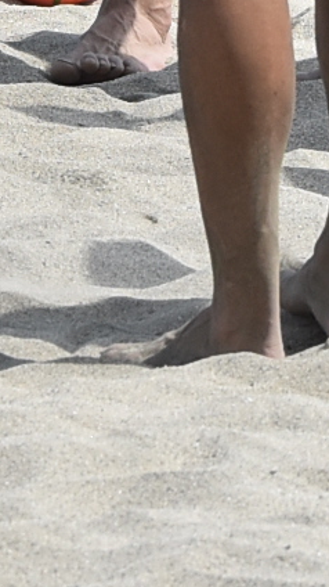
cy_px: -626
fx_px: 13794
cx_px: -196
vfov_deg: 2.4
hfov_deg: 1.4
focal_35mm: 888
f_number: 5.6
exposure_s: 1/1600
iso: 400
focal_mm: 80
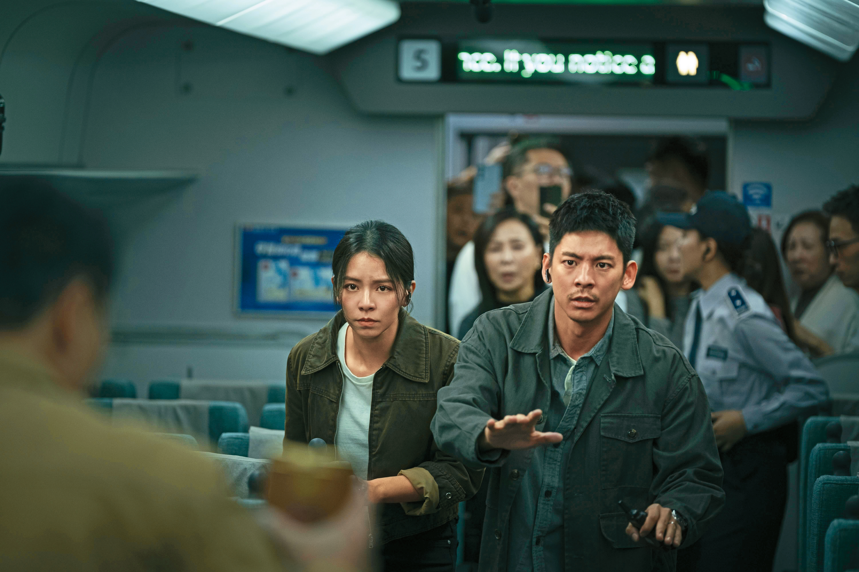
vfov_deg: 8.6
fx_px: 3817
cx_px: 430
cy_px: 286
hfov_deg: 12.8
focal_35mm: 160
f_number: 2.8
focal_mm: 160
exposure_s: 1/200
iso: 2000
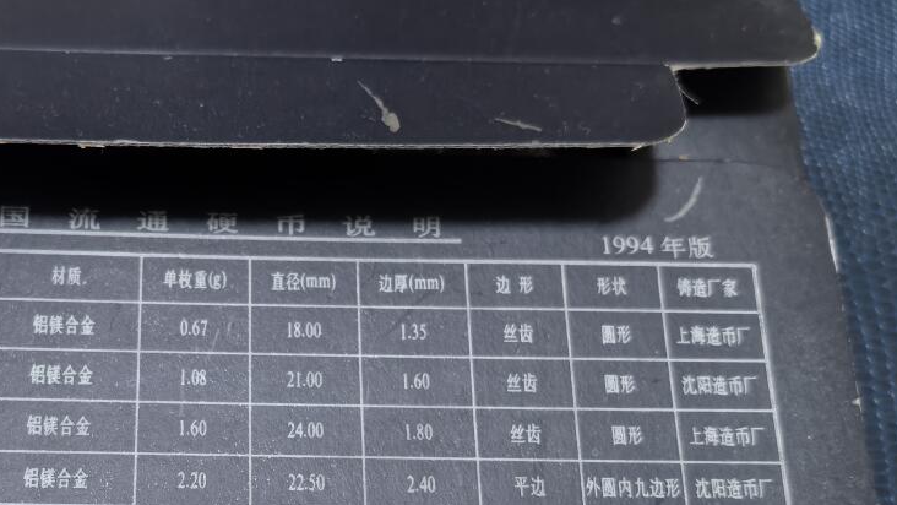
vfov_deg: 23.4
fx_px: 1189
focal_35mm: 50
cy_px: 446
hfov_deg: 40.2
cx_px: 223
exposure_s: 1/50
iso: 320
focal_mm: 5.75
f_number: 2
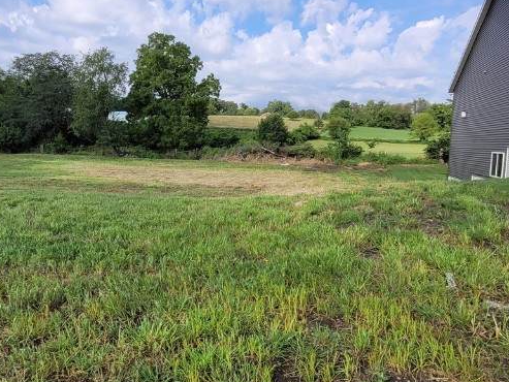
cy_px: 177
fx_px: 397
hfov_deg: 64.7
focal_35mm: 27
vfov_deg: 51.3
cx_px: 202
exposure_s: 1/1269
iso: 40
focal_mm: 1.74
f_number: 2.2
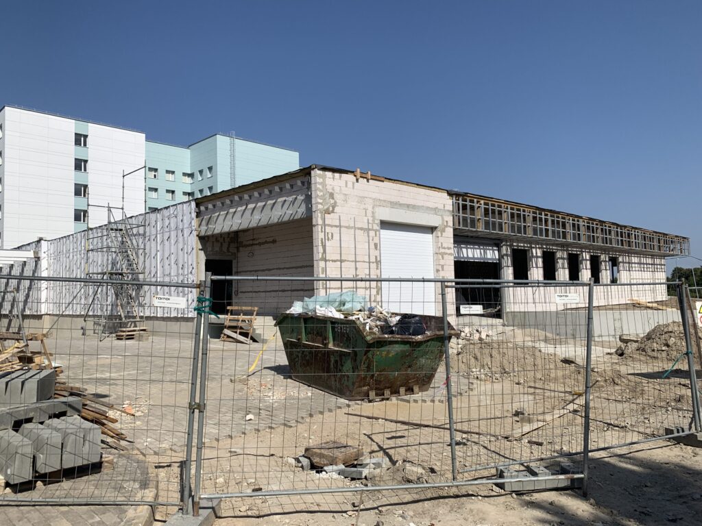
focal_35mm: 26
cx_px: 351
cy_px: 263
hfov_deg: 67.3
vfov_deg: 53.1
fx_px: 527
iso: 25
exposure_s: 1/4274
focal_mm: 4.25
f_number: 1.8
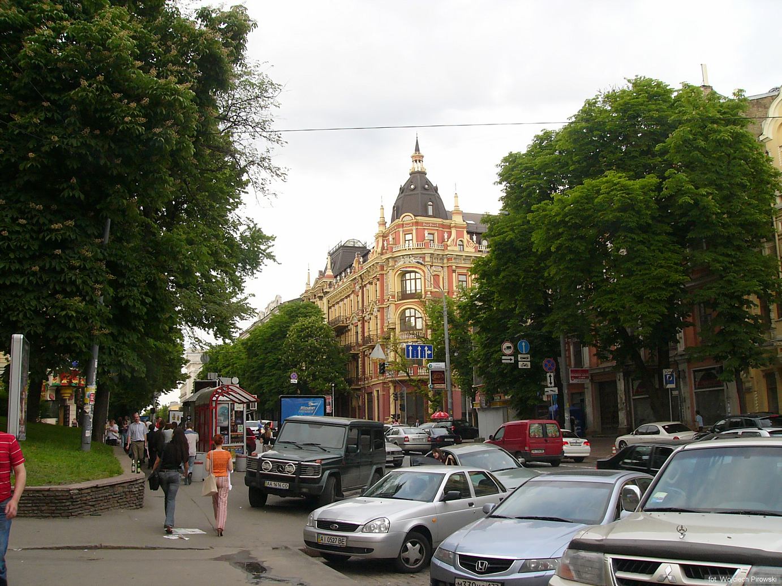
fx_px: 813
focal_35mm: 36
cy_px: 293
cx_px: 391
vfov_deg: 39.6
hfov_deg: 51.4
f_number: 5.2
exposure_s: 1/100
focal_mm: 6
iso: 100
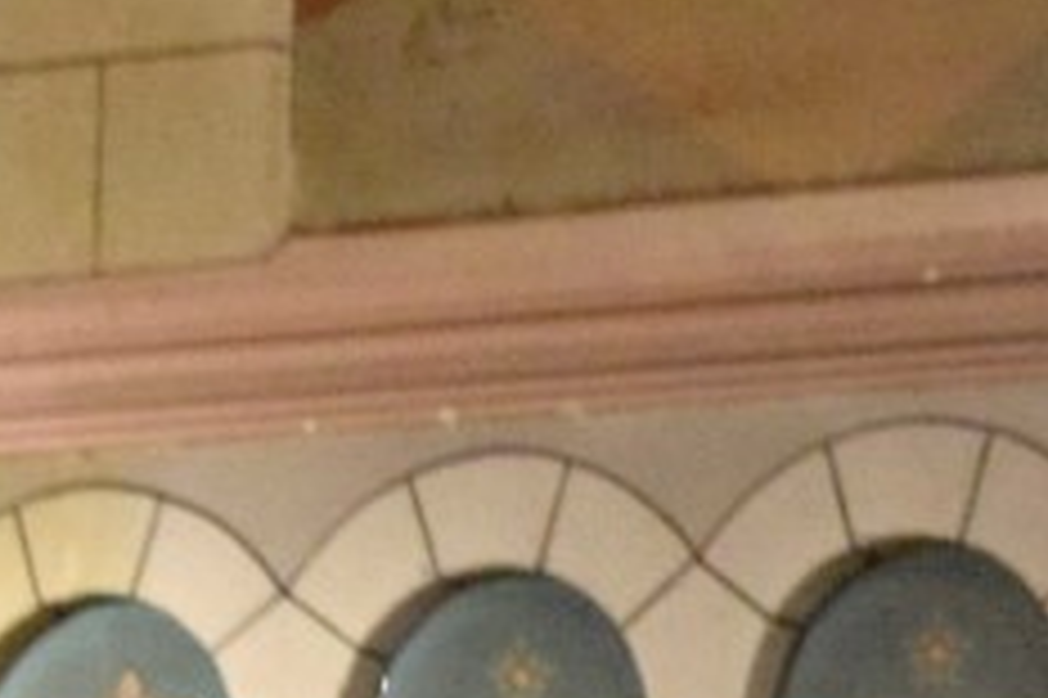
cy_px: 1693
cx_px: 1559
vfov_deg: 3.9
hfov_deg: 5.9
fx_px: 10065
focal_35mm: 346
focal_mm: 70
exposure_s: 1/100
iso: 12800
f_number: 5.6
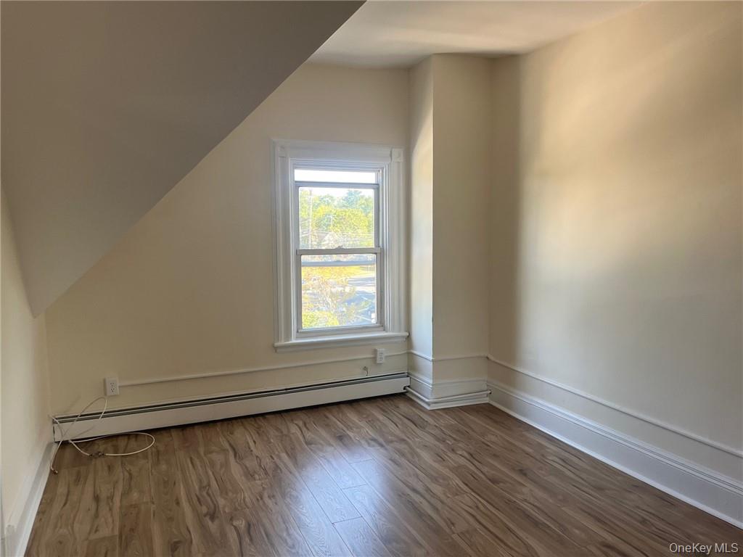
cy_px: 278
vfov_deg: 53.1
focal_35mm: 26
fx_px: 558
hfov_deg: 67.3
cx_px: 372
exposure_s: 1/121
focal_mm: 5.1
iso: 80
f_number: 1.6
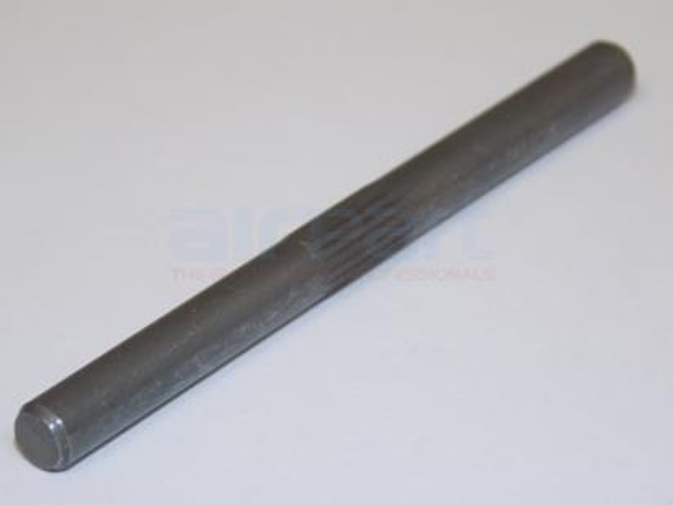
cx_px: 336
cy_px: 252
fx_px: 3694
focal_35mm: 190
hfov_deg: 10.4
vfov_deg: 7.8
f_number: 5.4
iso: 400
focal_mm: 33.7
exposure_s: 1/30
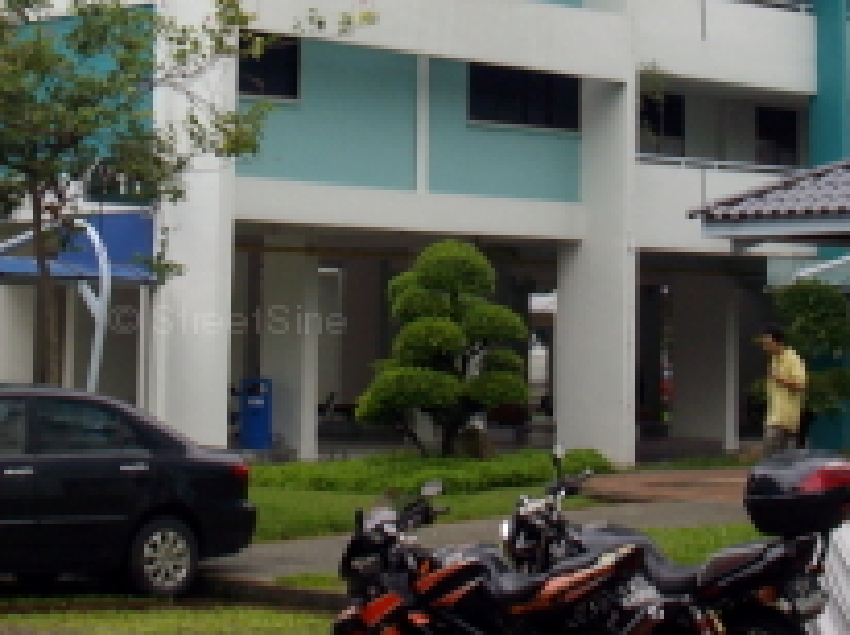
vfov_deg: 14.5
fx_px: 2428
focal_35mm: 99
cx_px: 417
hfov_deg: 19.9
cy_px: -87
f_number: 5.6
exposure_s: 1/80
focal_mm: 6.2
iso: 80
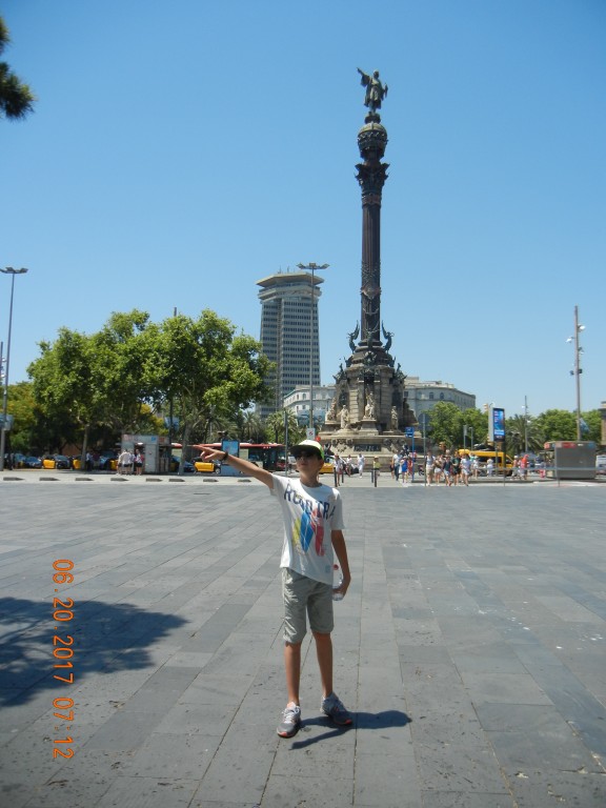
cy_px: 404
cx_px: 303
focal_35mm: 30
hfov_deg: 46.8
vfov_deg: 60.0
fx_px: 700
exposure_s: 1/374
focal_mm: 5.4
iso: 160
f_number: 7
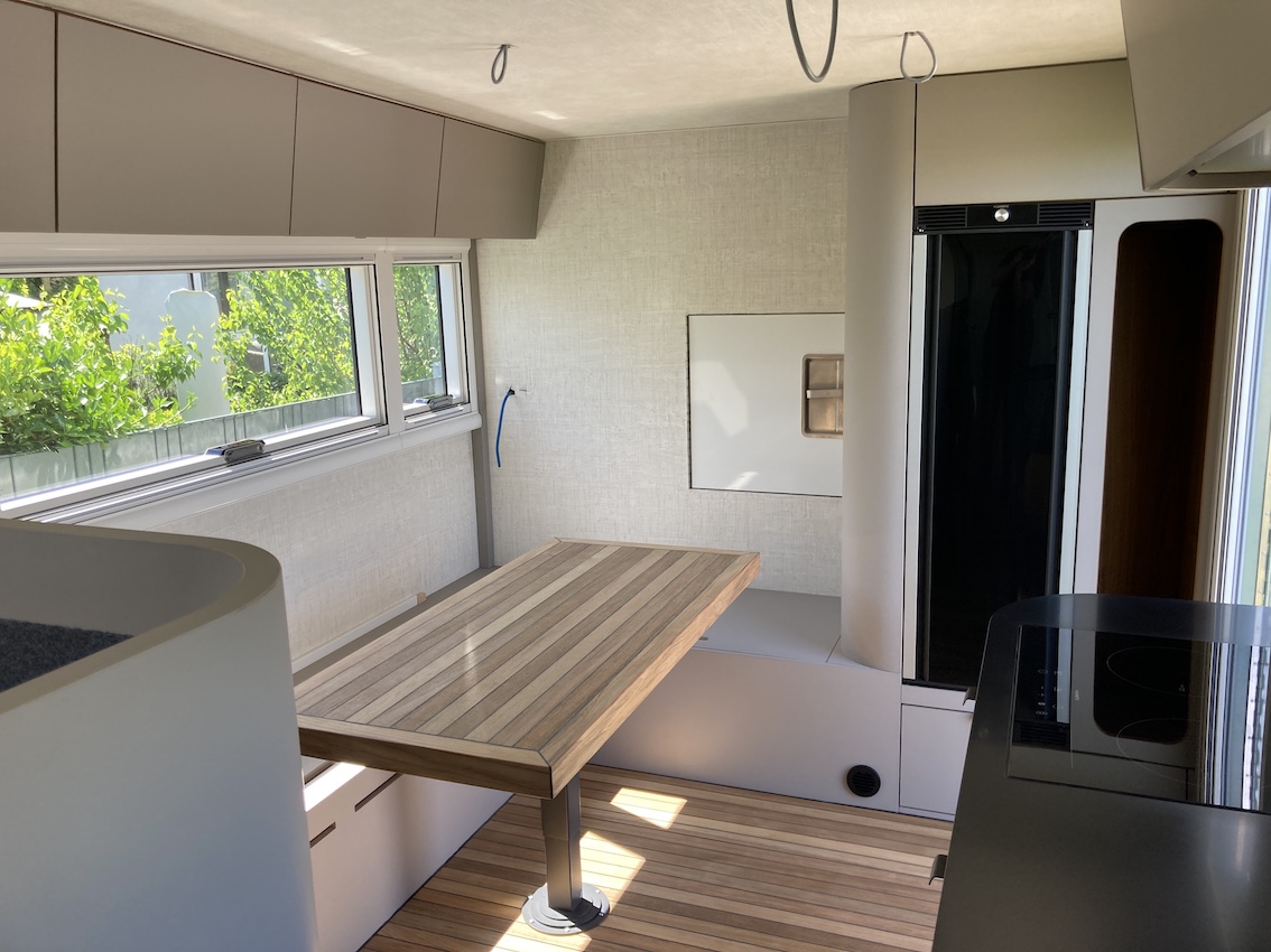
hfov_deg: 63.5
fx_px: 1028
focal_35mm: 28
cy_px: 476
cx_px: 636
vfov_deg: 49.7
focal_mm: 3.99
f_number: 1.8
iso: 32
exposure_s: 1/121
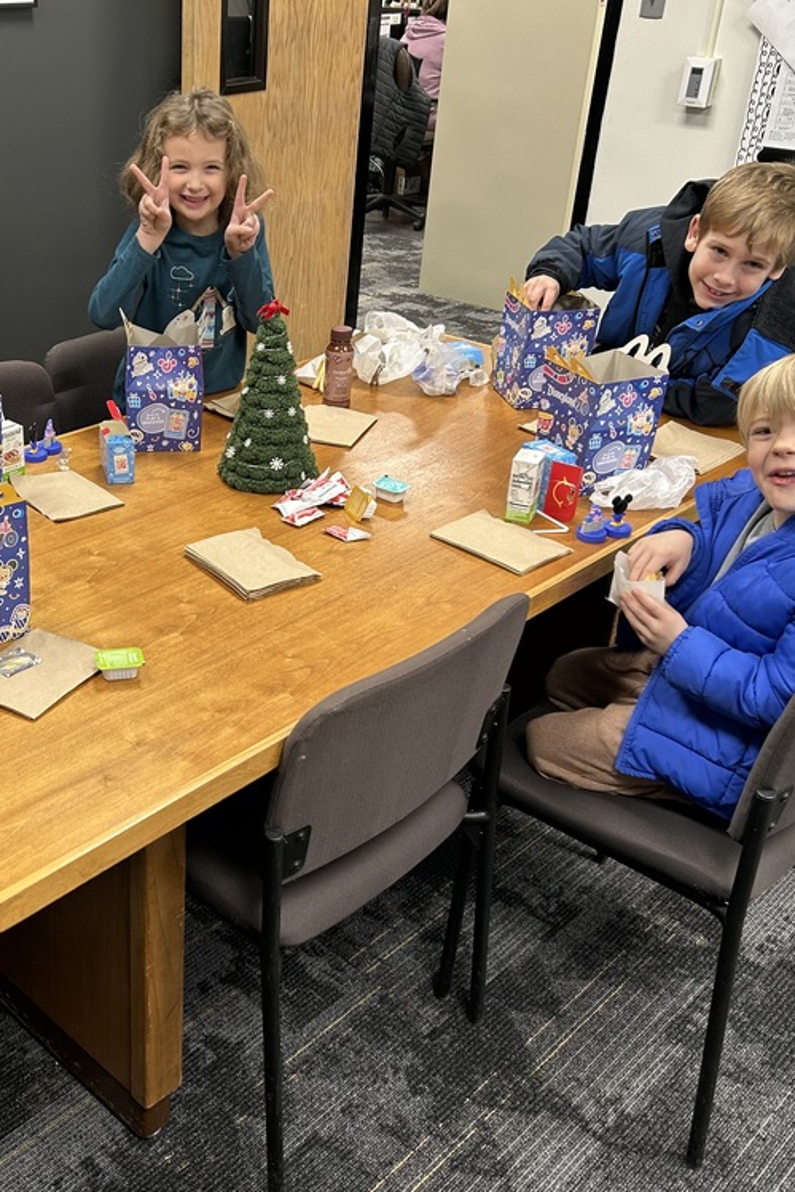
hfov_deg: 35.0
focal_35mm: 37
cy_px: 602
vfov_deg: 51.9
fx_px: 1225
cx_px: 182
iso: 80
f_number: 1.5
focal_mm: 5.7
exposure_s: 1/60
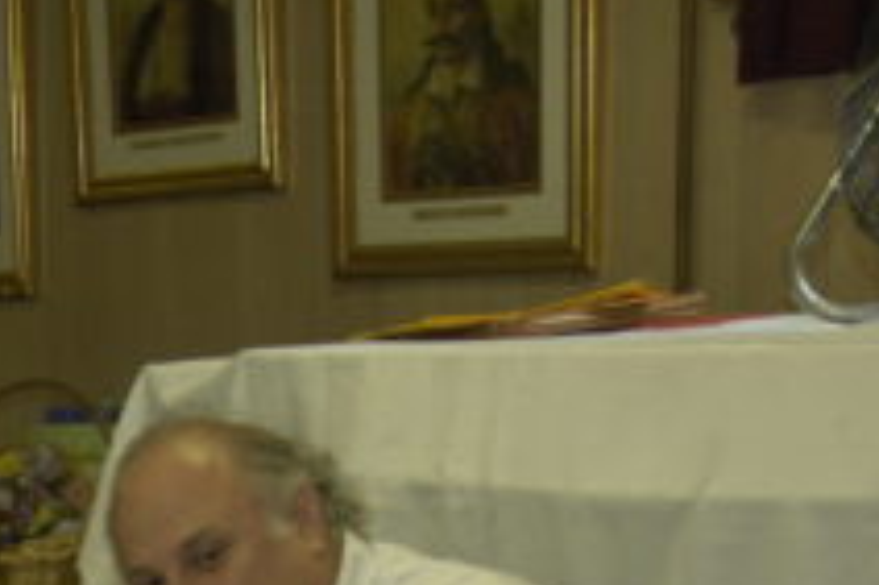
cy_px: 846
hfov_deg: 16.5
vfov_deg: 11.4
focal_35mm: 116
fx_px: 2819
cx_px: -338
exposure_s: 1/30
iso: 640
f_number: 4.5
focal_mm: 25
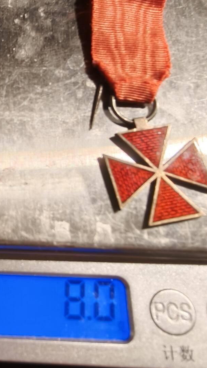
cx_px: 58
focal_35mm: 42
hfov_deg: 28.0
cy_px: 261
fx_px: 410
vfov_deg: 47.1
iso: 125
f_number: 2
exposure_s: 1/50
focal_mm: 2.32
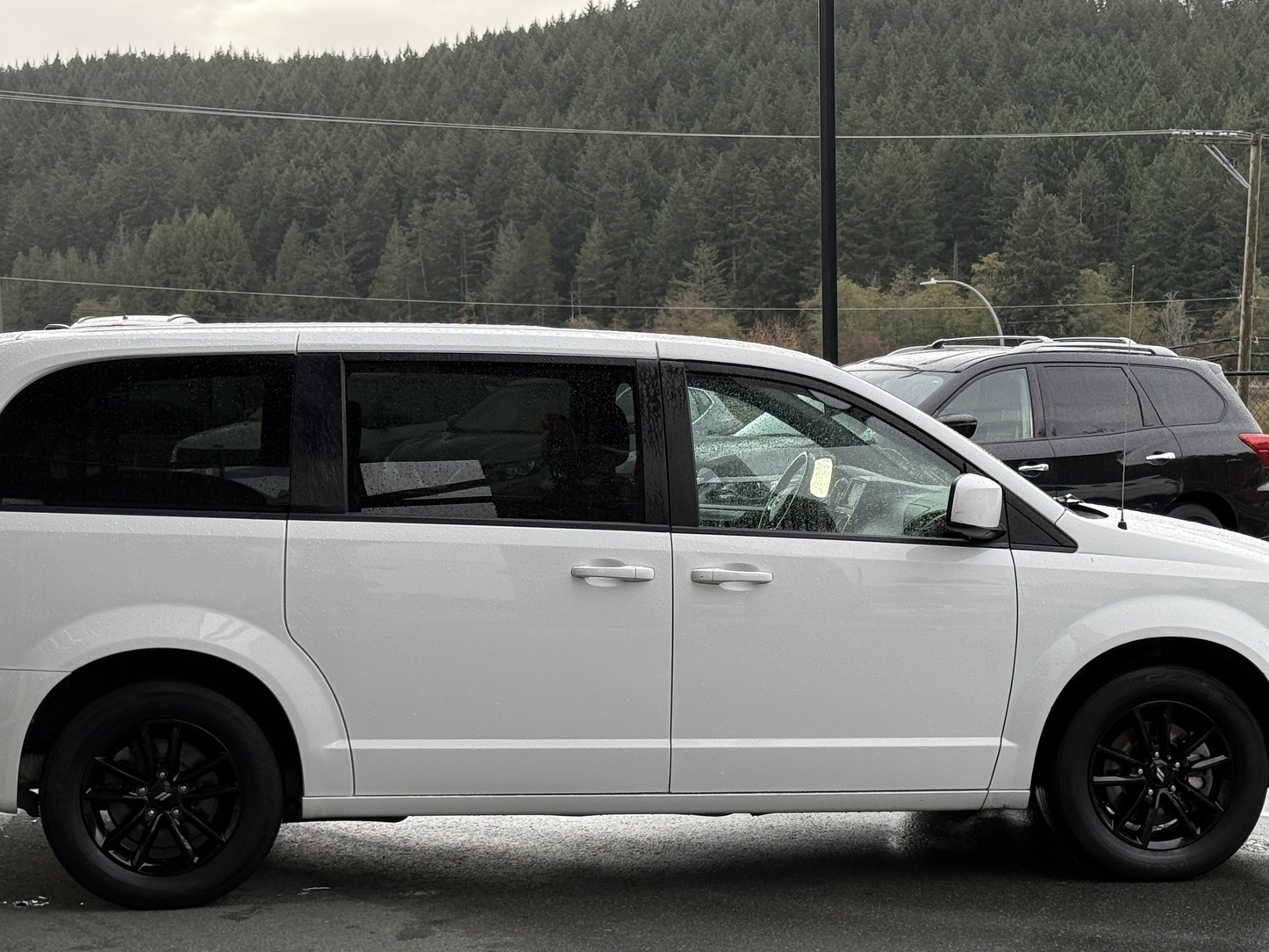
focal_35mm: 68
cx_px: 607
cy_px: 580
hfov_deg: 28.6
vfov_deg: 21.6
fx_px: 2492
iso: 64
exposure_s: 1/386
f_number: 1.78
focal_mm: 6.76
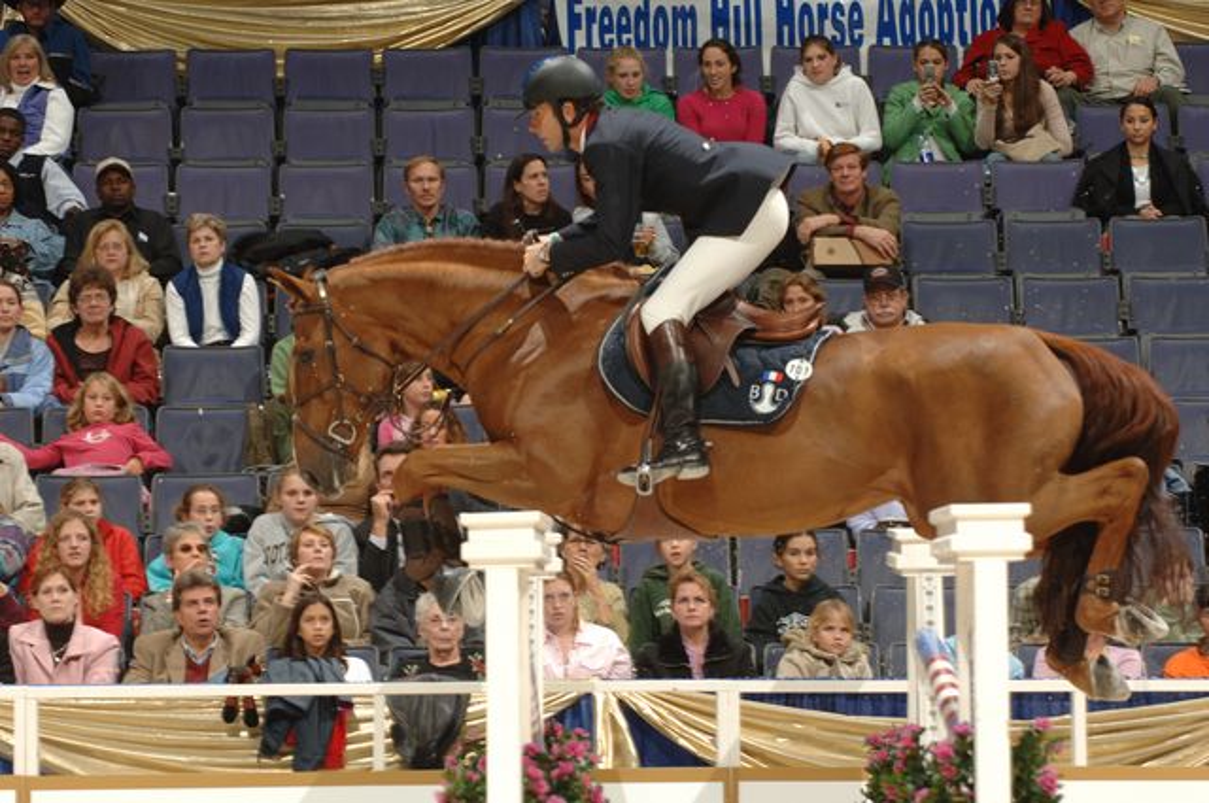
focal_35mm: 225
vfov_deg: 6.1
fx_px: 7547
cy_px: 402
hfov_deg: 9.2
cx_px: 604
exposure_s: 1/250
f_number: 5.6
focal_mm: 150
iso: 200
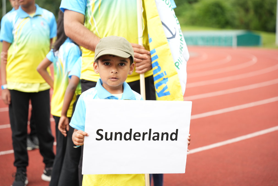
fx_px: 548
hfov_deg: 28.4
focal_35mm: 71
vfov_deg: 19.2
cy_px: 92
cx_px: 141
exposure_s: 1/800
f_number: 2.8
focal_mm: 70
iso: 400
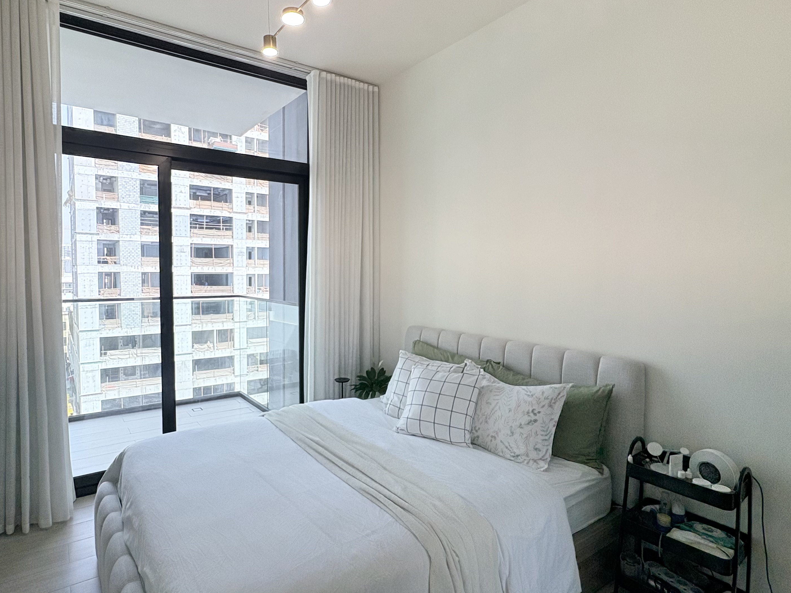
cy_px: 295
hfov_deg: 81.6
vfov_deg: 66.0
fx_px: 457
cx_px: 361
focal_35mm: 20
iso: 64
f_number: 2.2
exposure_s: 1/179
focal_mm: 2.22
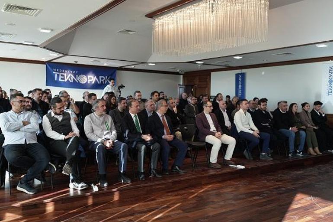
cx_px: 166
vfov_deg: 37.8
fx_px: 323
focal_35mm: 35
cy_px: 111
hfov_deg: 54.5
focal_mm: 35
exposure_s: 1/250
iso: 125
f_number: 1.8
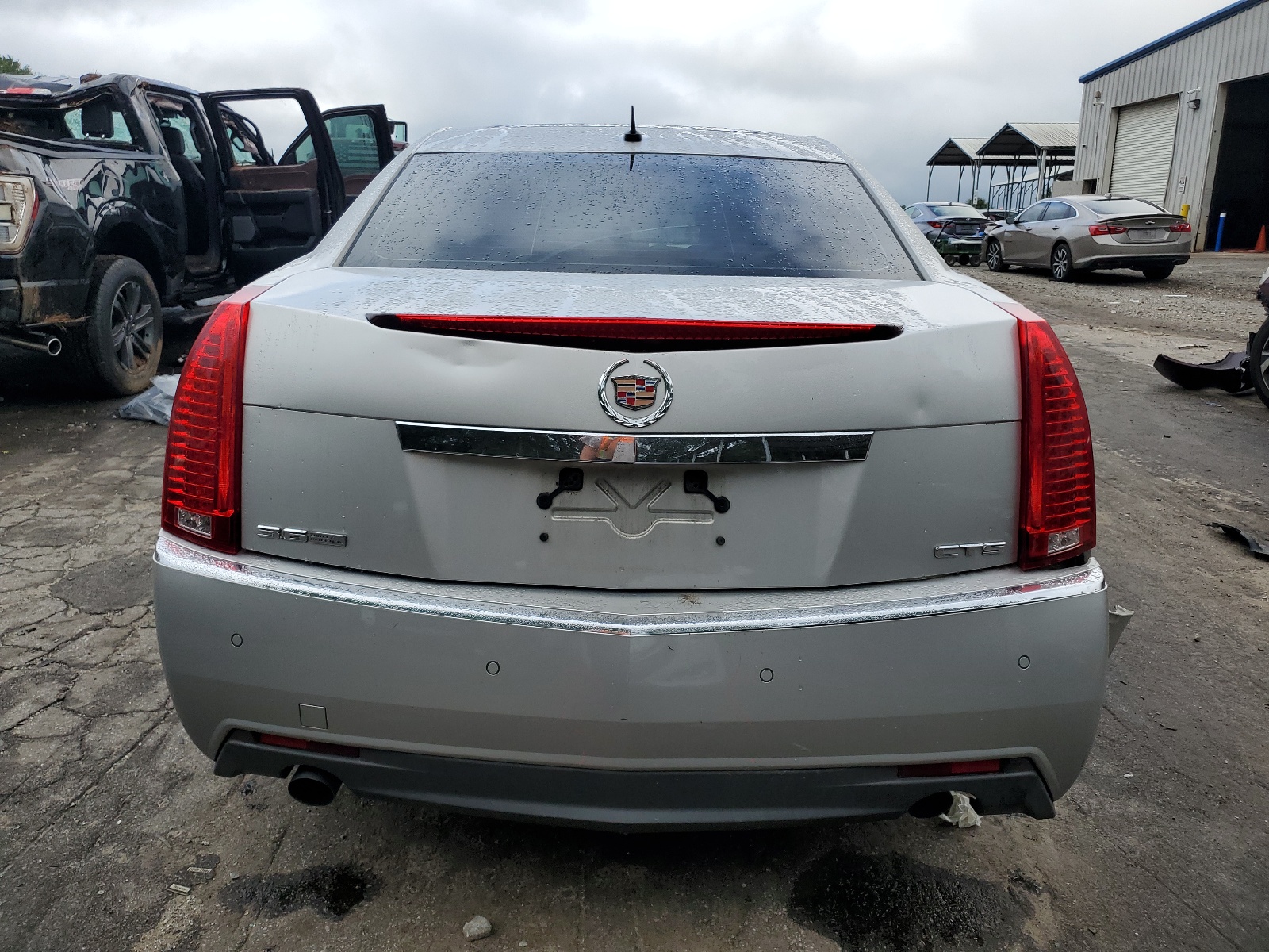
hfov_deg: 67.3
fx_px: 953
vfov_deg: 53.1
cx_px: 634
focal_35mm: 26
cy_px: 476
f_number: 1.5
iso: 50
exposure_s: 1/1667
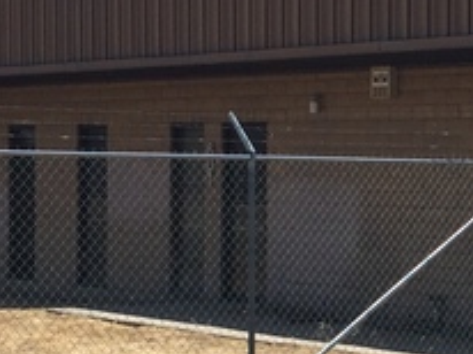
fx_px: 1924
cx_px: 698
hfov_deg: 13.3
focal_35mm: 141
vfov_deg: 10.5
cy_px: 267
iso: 32
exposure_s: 1/2083
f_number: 2.2
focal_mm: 4.15
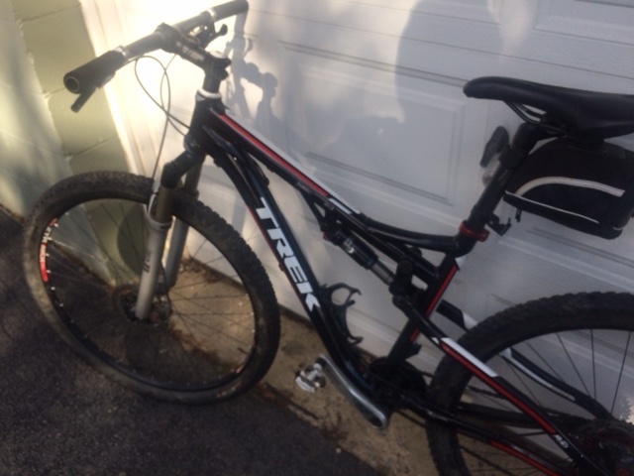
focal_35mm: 29
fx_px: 531
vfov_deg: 48.2
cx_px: 317
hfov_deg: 61.7
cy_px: 238
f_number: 2.2
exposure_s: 1/954
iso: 32
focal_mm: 4.15
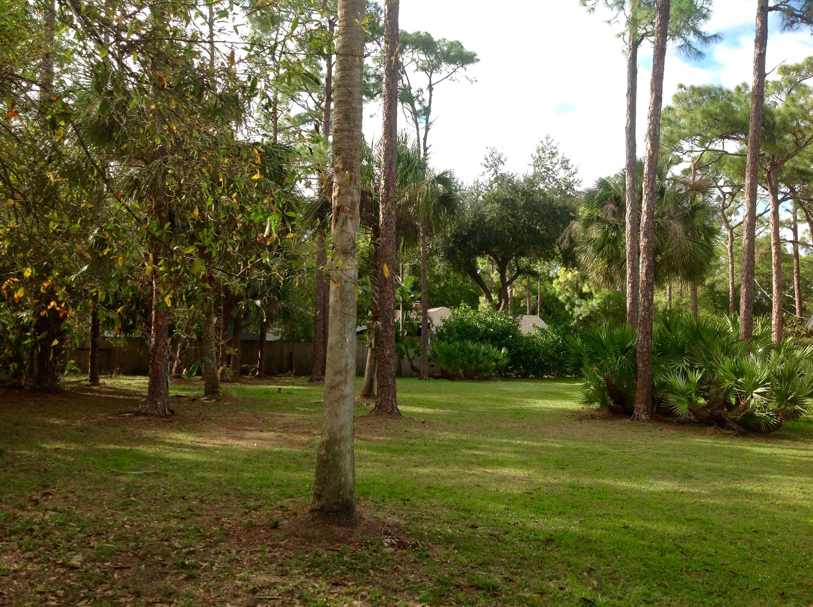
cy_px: 304
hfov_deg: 52.7
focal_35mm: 35
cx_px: 406
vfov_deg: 40.6
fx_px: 821
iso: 50
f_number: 2.4
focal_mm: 4.28
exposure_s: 1/593
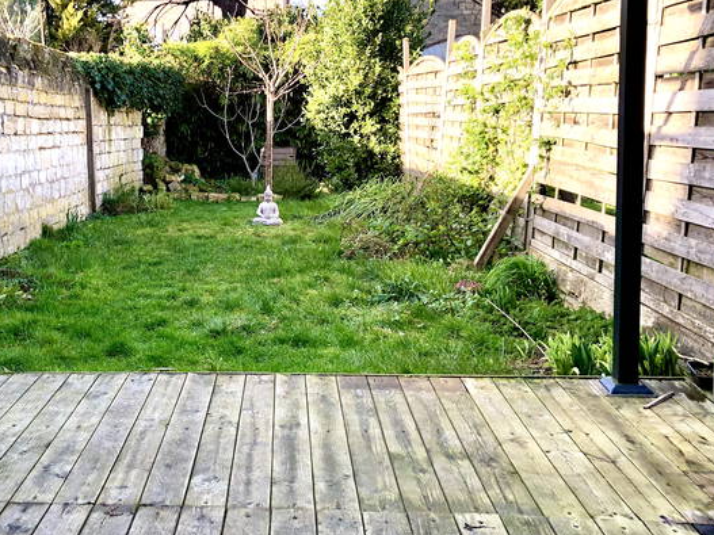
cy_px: 225
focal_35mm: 42
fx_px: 866
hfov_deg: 44.0
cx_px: 225
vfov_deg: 34.3
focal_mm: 4
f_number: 1.8
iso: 20
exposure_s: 1/160
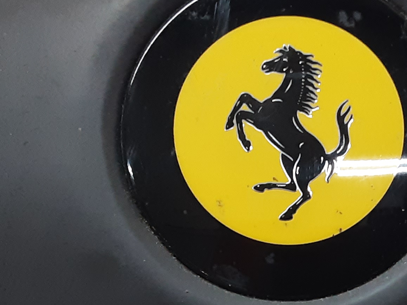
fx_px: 894
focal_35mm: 76
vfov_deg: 18.7
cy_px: 321
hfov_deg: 25.3
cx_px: 309
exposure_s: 1/50
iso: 200
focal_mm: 2.91
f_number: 1.9
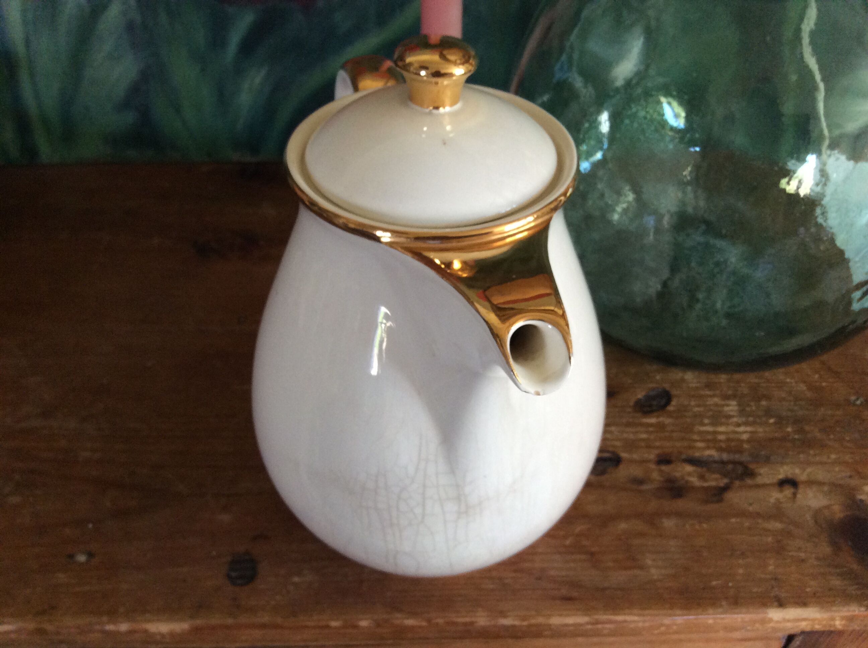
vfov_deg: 44.1
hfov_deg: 56.9
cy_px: 324
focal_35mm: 32
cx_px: 434
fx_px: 801
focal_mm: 3.3
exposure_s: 1/25
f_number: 2.4
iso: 125
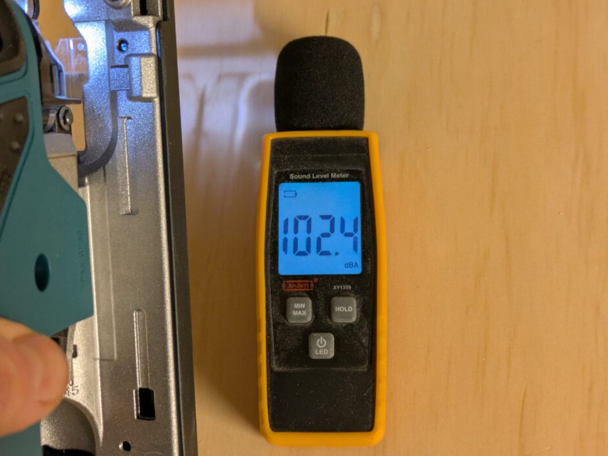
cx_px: 279
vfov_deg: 26.1
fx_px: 984
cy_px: 220
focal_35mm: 56
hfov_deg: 34.3
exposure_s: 1/33.3
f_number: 1.89
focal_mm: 5.43
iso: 240
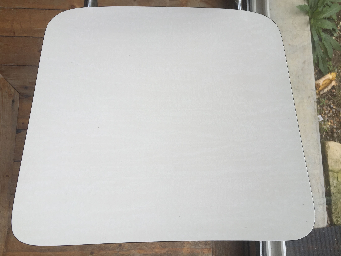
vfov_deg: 48.2
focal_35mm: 29
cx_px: 170
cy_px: 128
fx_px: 286
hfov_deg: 61.7
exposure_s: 1/243
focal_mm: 4.15
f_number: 2.2
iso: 32
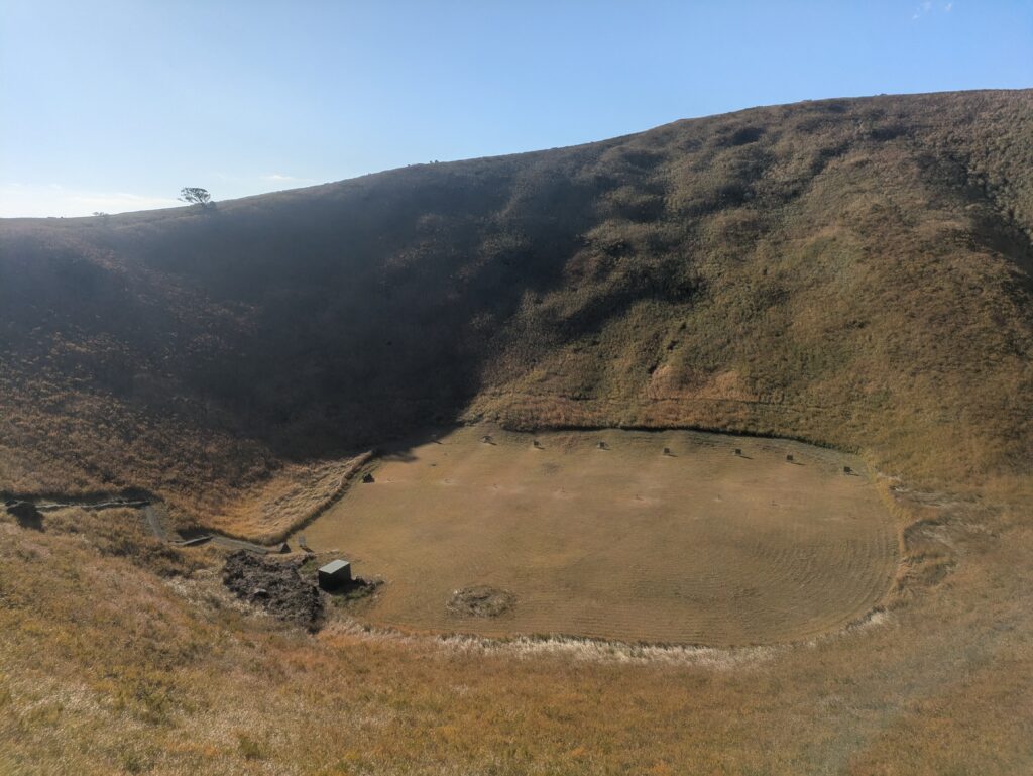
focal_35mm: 25
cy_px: 388
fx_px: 746
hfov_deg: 69.4
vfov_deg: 54.9
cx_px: 516
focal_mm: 5.43
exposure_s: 1/5076
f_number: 1.89
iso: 47
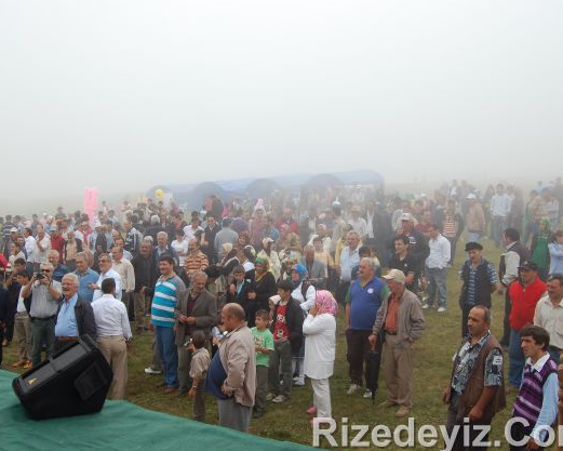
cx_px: 249
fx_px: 633
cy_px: 228
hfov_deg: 47.8
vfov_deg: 39.2
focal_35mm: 38
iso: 200
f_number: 8
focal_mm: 22
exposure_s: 1/250
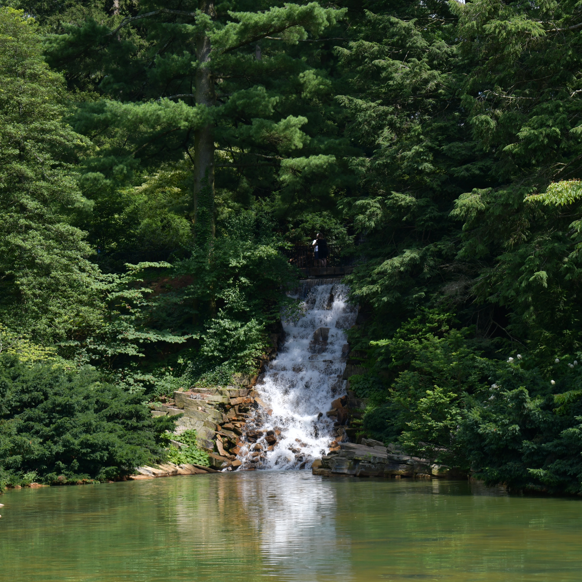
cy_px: 292
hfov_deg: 16.6
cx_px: 275
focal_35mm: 105
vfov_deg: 16.6
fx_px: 1997
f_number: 5.6
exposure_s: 1/500
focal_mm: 55
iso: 110
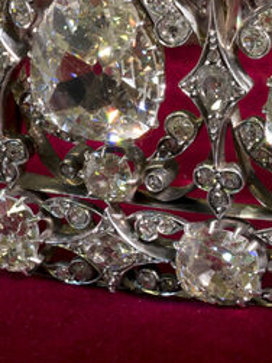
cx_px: 72
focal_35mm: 421
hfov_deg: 3.5
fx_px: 4415
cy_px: -56
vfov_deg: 4.7
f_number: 8
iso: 200
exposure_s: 1/8
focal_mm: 60
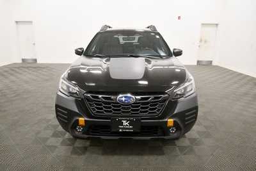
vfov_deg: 51.3
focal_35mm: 25
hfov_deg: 71.5
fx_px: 178
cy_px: 86
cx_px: 128
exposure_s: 1/125
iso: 1250
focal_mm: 17
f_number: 5.3
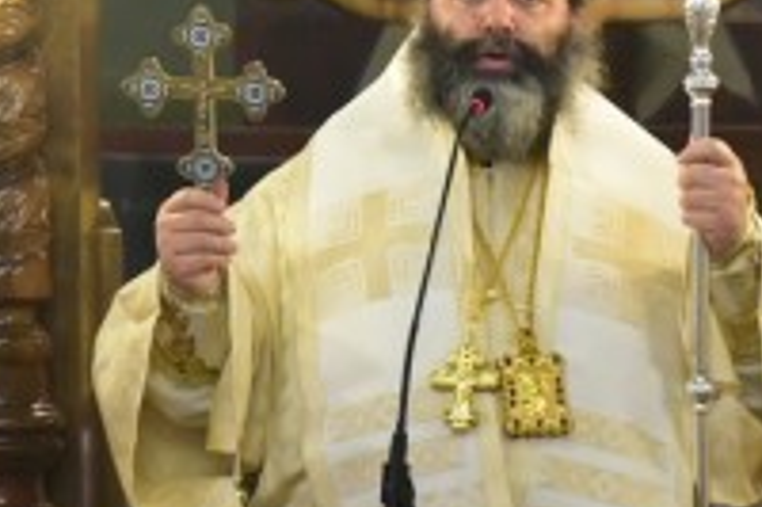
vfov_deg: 7.0
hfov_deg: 10.6
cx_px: 389
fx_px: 4124
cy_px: 526
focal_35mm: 195
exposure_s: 1/125
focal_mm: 38
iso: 4000
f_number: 3.2
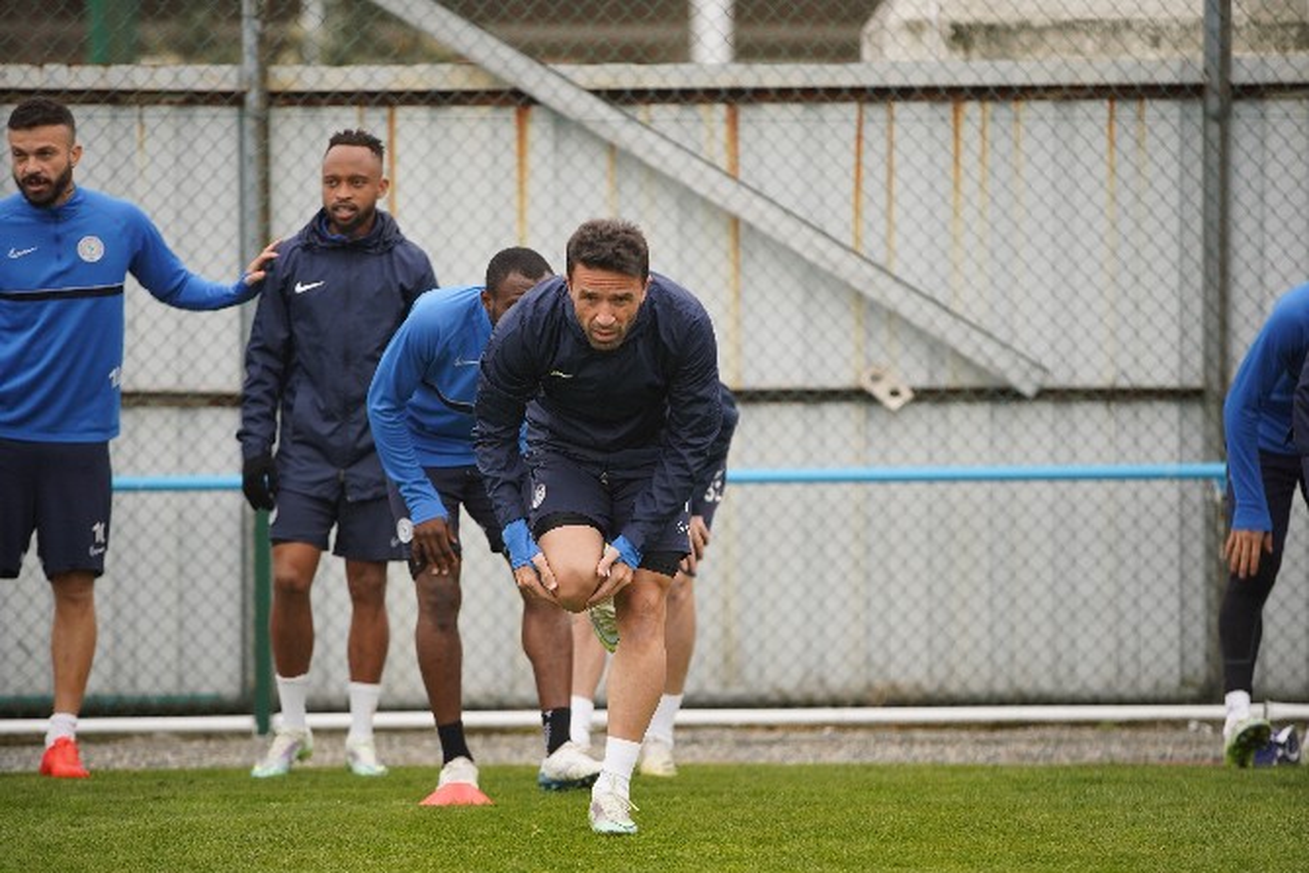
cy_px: 436
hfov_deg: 10.3
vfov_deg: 6.9
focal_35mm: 200
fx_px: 7273
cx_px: 654
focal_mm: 200
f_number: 2.8
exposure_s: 1/320
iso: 500
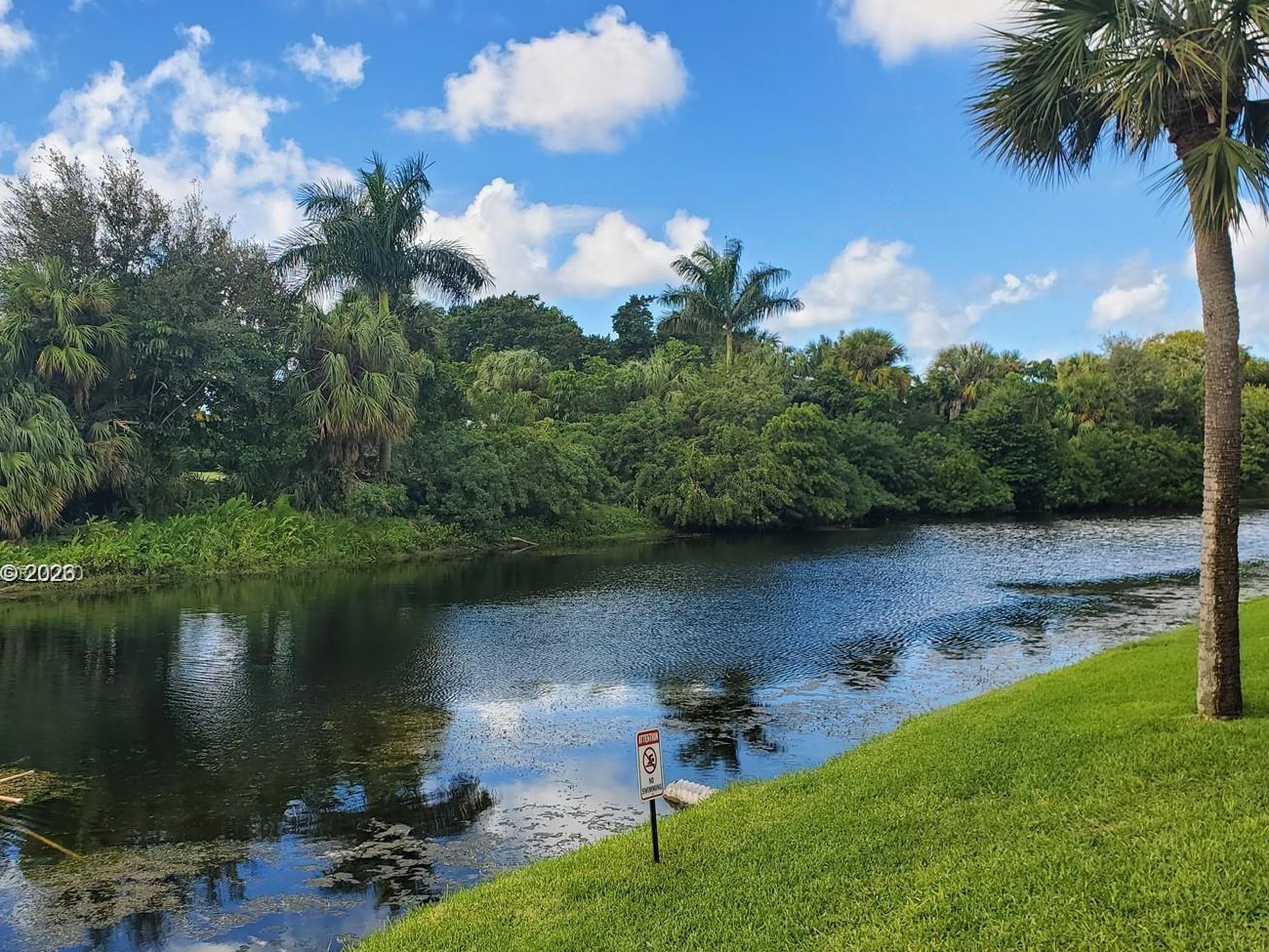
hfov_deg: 56.6
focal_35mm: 32
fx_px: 1173
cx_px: 553
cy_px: 575
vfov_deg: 43.9
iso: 50
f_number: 2.4
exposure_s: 1/868
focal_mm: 4.3
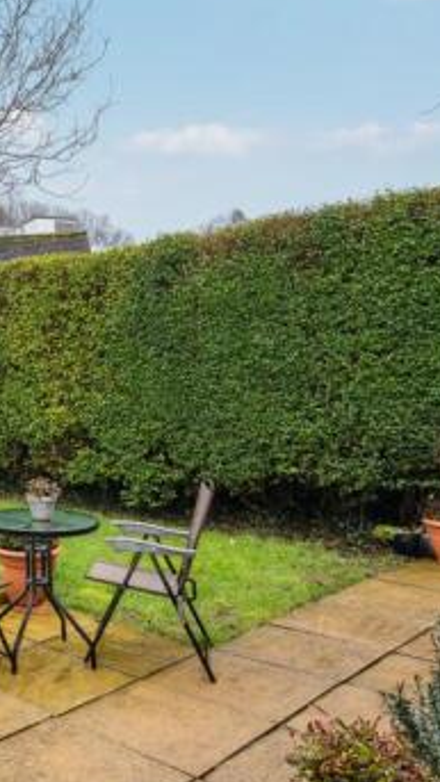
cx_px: -133
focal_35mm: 32
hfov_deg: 29.5
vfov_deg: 61.0
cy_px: 389
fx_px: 664
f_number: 8
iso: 320
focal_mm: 16
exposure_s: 1/40
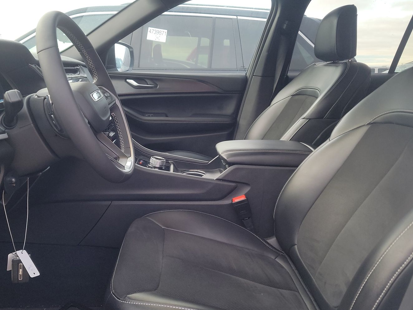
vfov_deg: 48.2
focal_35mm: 29
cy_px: 166
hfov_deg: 61.2
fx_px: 346
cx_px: 170
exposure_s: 1/59
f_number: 1.8
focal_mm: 6.7
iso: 275
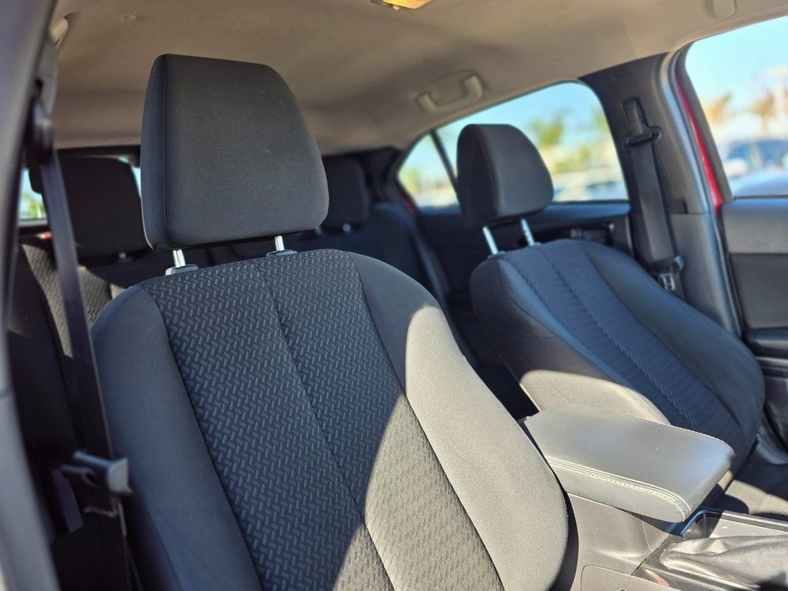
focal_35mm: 23
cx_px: 394
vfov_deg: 58.9
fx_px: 524
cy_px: 296
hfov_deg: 73.9
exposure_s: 1/180
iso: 64
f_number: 1.7
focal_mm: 6.3
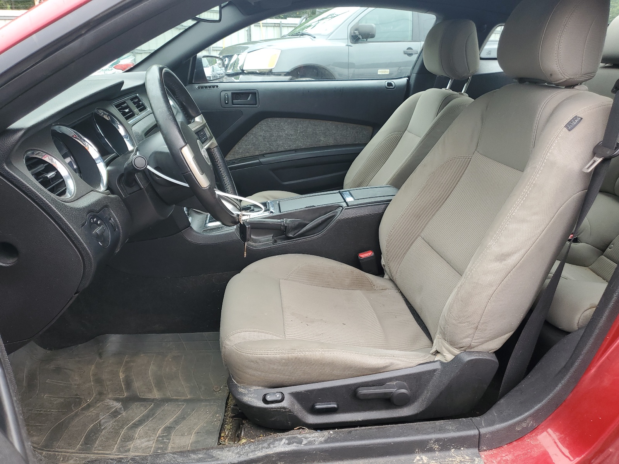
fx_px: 465
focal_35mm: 26
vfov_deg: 53.1
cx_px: 310
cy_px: 232
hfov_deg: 67.3
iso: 50
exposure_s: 1/132
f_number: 1.5
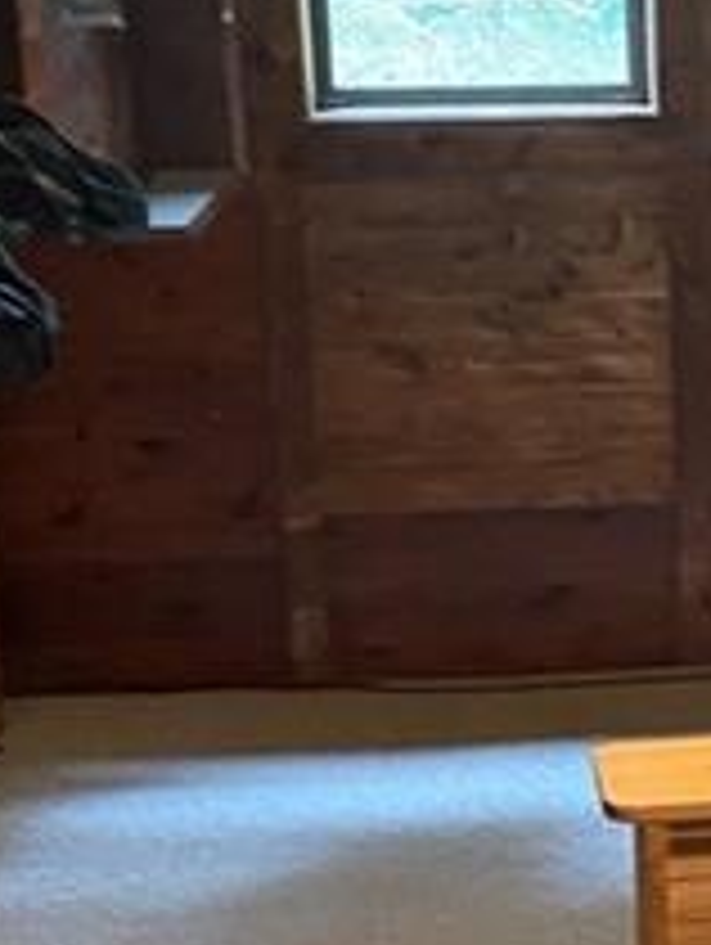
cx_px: 760
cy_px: 693
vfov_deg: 20.5
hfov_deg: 15.2
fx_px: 2596
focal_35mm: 95
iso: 640
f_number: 1.8
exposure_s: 1/30
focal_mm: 4.25
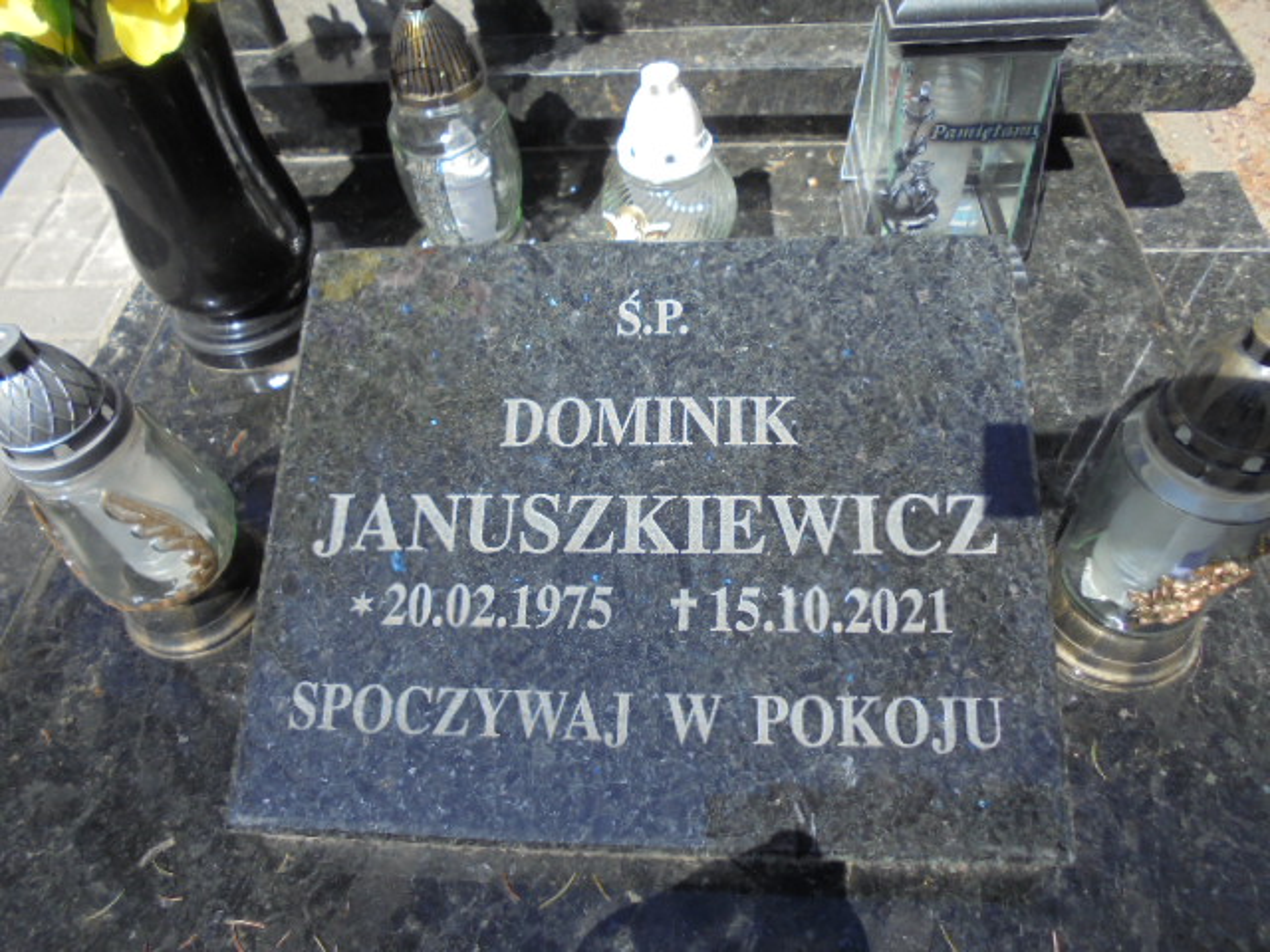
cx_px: 635
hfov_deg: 67.3
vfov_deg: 53.1
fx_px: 954
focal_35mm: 26
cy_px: 476
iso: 100
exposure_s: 1/500
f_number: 3.5
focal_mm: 4.6
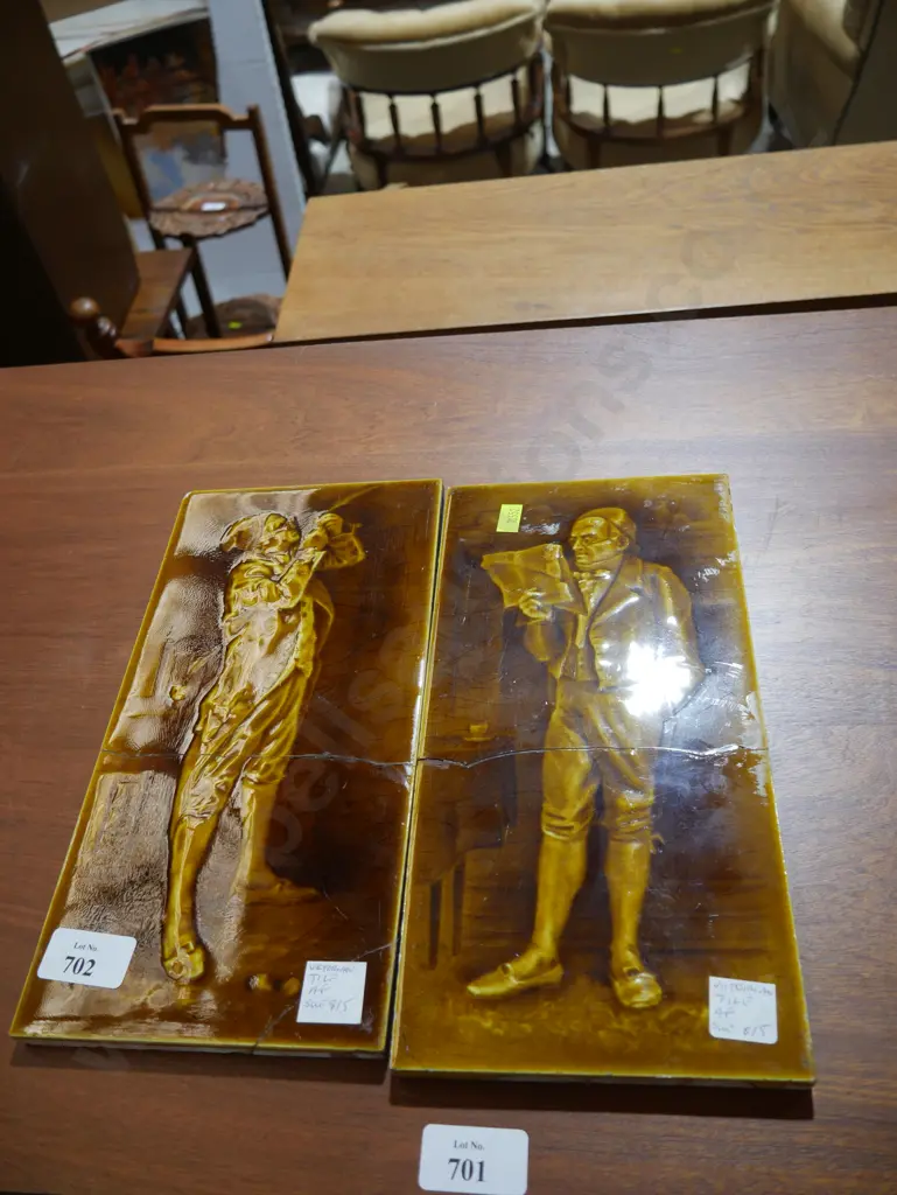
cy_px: 598
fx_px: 967
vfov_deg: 63.4
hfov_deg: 49.8
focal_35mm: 28
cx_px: 448
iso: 250
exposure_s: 1/60
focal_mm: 14
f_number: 3.5
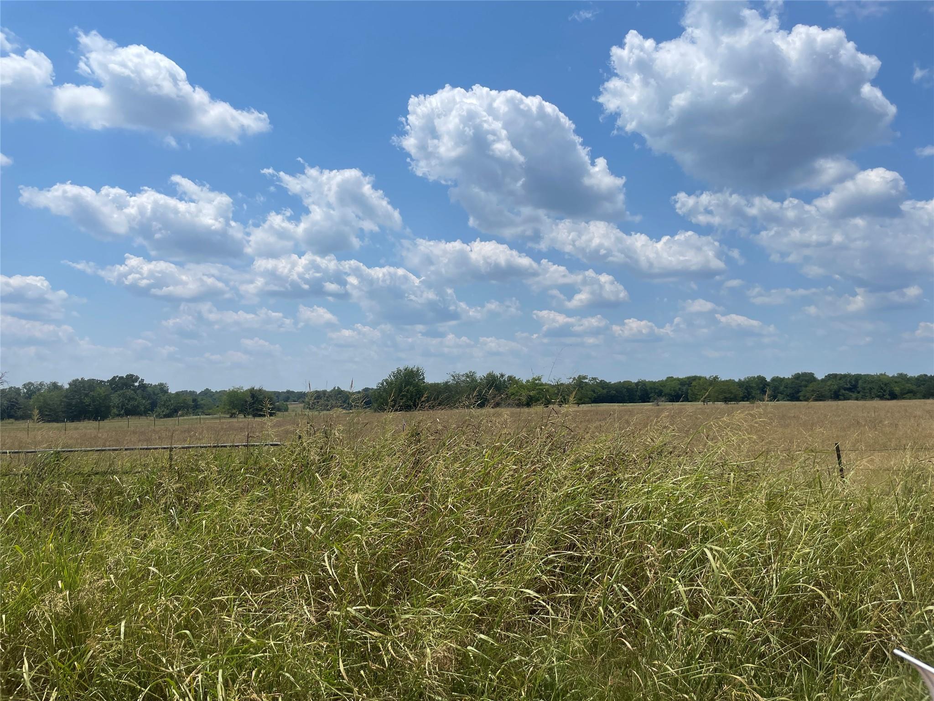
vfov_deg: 53.1
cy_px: 350
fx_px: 702
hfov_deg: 67.3
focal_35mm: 26
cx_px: 467
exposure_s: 1/7813
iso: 32
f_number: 1.6
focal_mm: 4.2
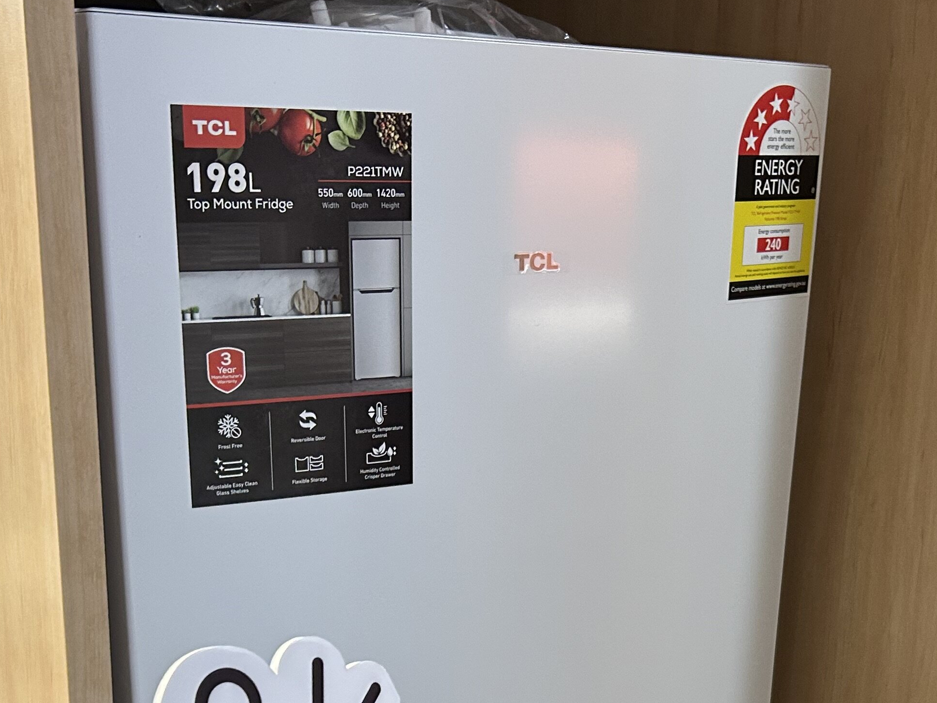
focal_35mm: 54
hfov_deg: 35.4
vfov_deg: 26.1
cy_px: 638
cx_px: 549
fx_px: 1462
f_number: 1.5
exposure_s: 1/50
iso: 160
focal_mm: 5.7
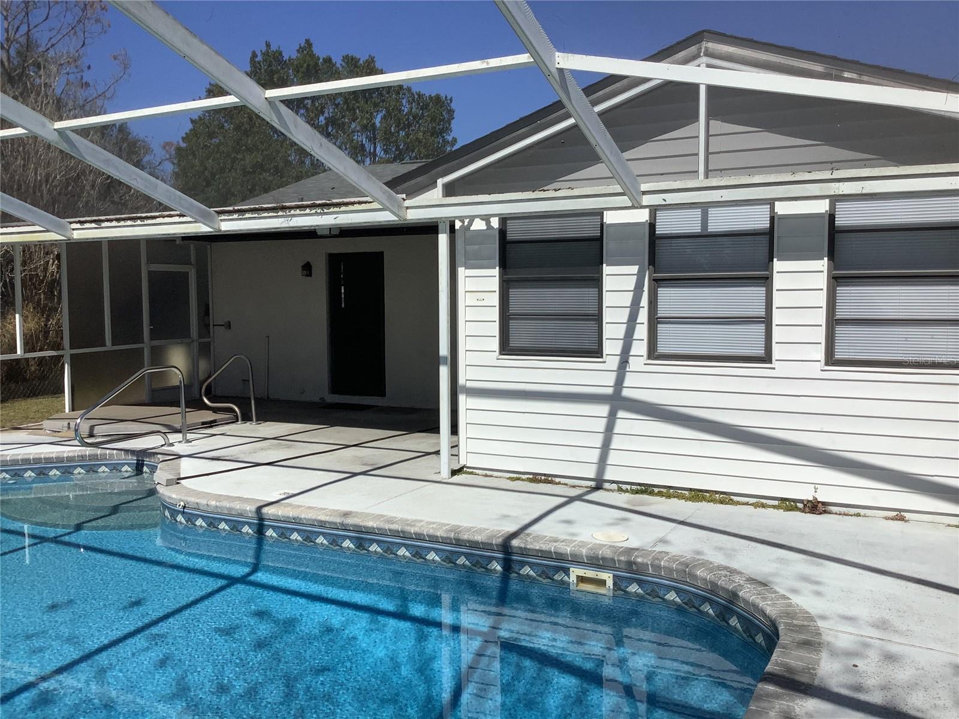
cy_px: 360
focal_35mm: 31
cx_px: 480
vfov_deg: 45.4
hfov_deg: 58.4
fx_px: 859
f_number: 2.4
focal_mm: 3.3
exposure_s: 1/2037
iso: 25
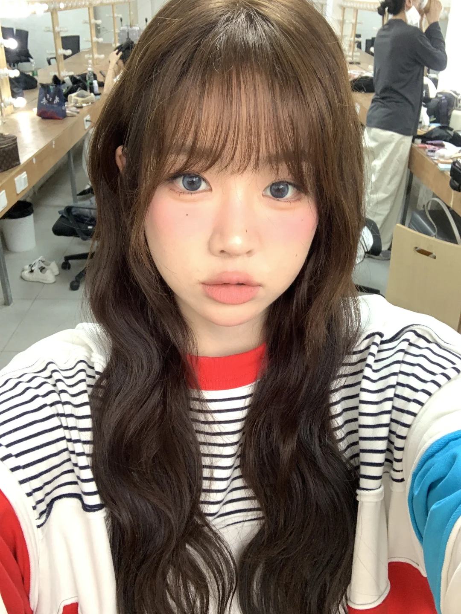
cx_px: 230
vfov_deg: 56.8
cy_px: 307
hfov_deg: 44.2
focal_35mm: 32
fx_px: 568
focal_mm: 2.87
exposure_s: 1/60
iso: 160
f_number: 2.2
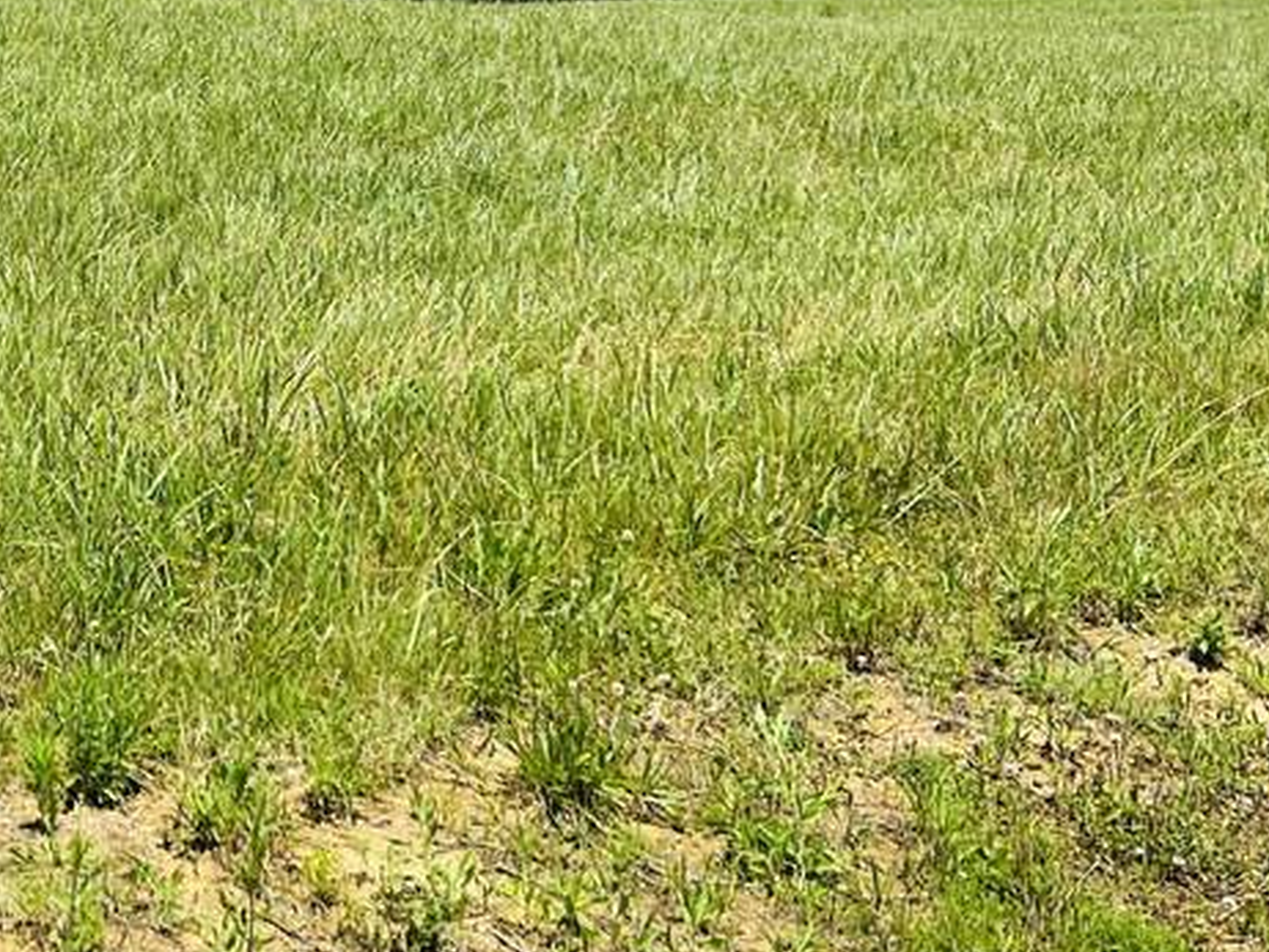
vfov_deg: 19.5
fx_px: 2641
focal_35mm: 72
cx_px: -360
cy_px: -115
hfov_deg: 23.9
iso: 50
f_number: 1.5
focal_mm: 5.7
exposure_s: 1/5319
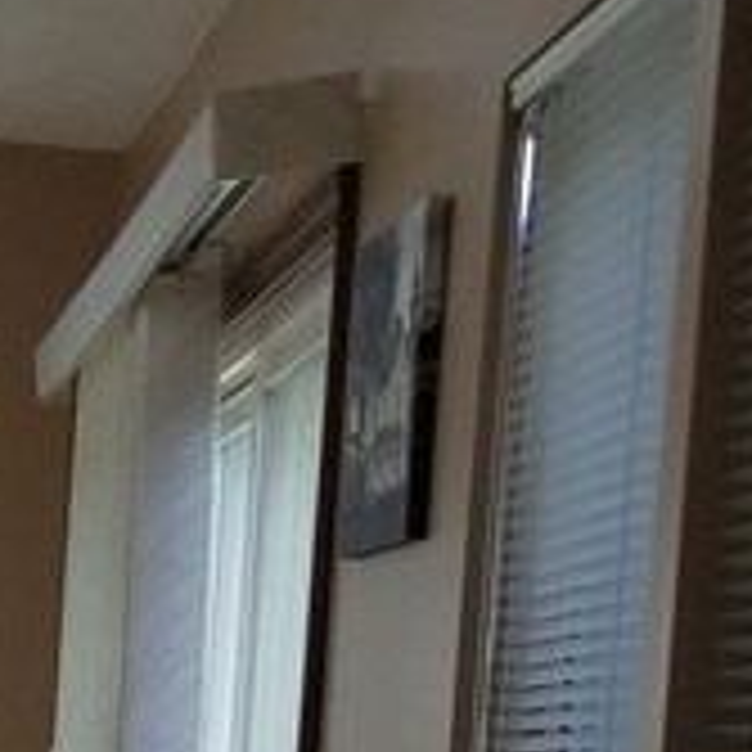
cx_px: -1545
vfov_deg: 11.7
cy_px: 1225
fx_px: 3465
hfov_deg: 9.5
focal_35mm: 141
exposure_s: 1/285
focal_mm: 4.2
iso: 50
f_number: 1.7
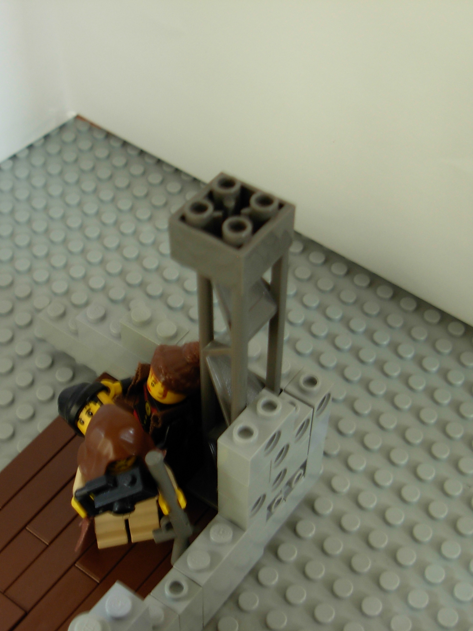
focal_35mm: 51
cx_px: 175
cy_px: 316
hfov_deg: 28.5
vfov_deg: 37.5
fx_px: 929
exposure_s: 1/8.7
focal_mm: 6.3
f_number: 2.9
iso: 79
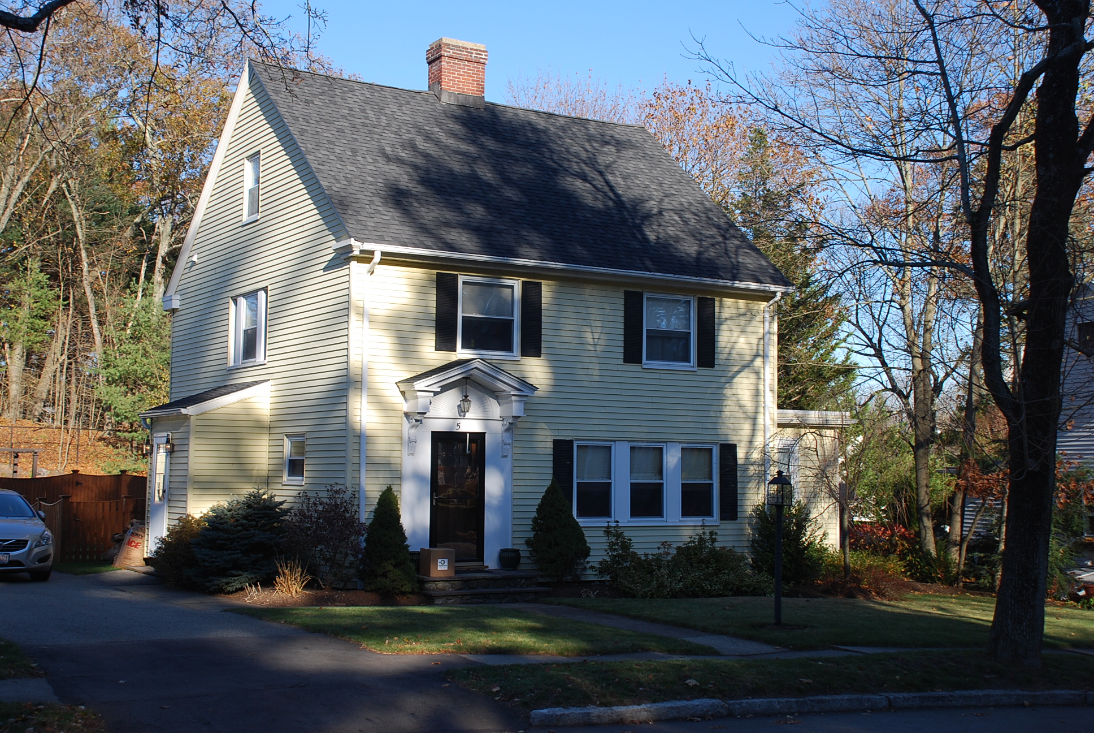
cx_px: 547
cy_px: 366
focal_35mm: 46
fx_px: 1415
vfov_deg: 29.0
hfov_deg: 42.3
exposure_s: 1/160
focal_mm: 31
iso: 100
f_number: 7.1
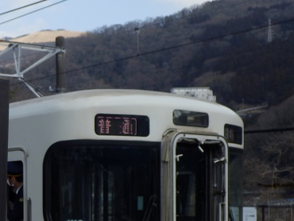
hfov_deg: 23.1
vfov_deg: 18.1
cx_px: -22
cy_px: 210
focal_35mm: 80
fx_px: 680
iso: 80
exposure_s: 1/640
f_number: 3.9
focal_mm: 6.6
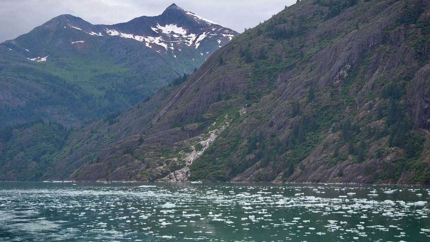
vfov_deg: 17.0
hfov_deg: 29.7
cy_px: 101
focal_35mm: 71
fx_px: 809
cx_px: 192
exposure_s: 1/160
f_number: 6.3
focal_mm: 55
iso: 100
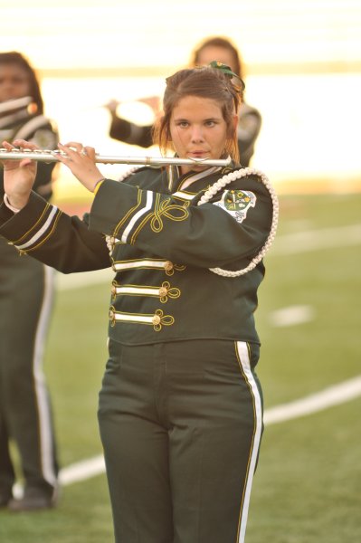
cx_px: 180
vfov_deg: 6.9
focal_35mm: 300
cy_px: 272
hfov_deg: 4.6
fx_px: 4520
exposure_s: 1/320
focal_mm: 200
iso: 200
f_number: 2.8
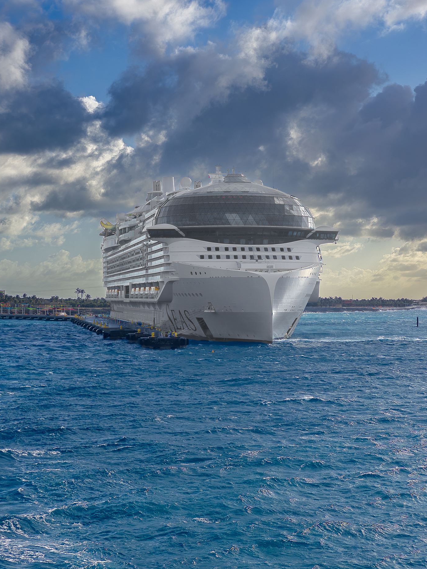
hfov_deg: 18.4
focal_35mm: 80
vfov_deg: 24.4
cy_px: 285
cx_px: 209
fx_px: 1316
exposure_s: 1/1250
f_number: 2.8
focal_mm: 9
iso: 32
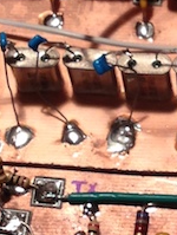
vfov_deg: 8.7
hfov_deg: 6.6
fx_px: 1536
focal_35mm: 226
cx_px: 209
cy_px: 151
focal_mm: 4.12
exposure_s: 1/24
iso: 50
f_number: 2.4
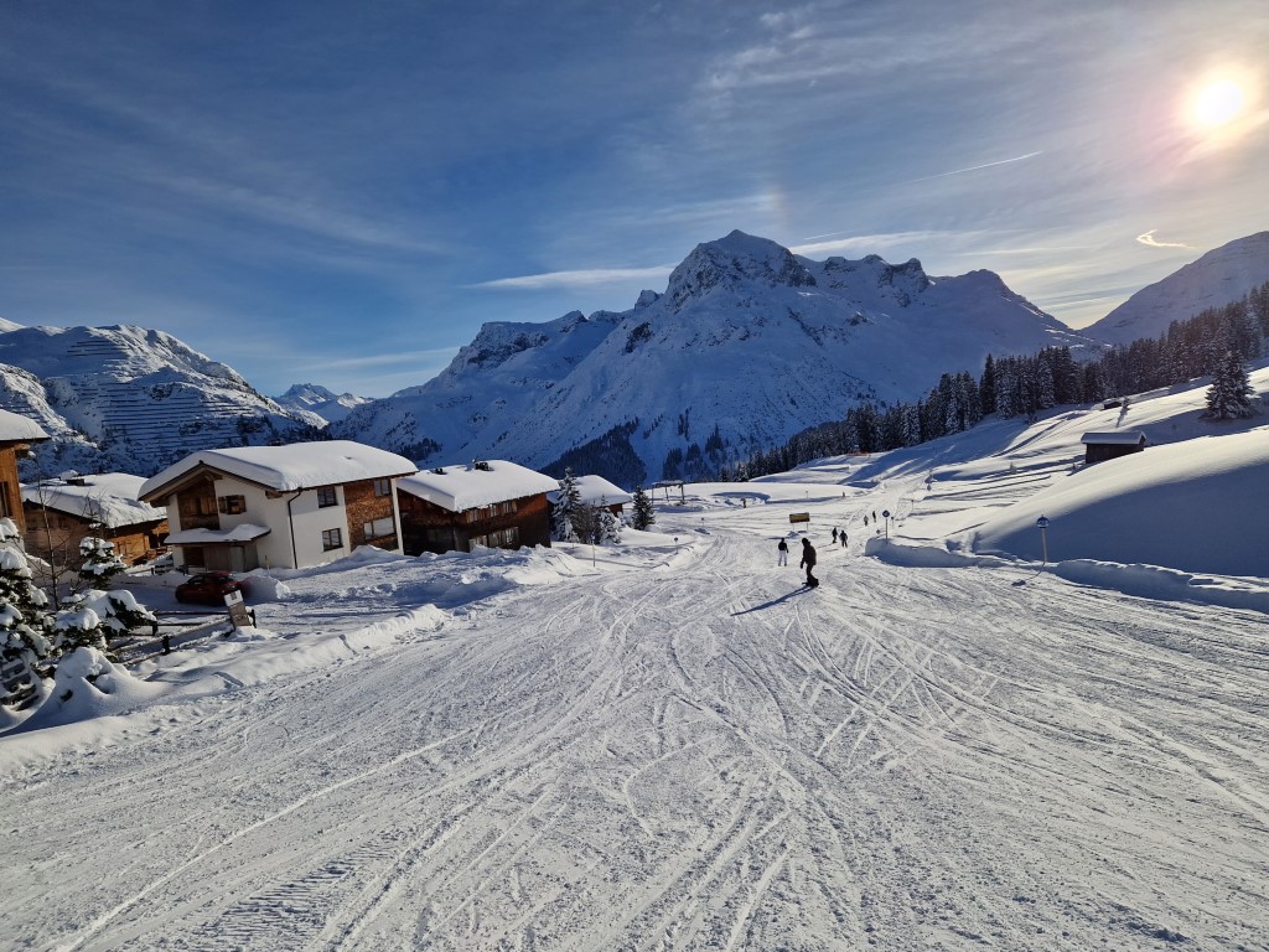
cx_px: 634
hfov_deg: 73.9
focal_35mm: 23
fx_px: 843
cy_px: 476
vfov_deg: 58.9
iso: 50
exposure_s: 1/5296
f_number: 1.8
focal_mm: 5.4
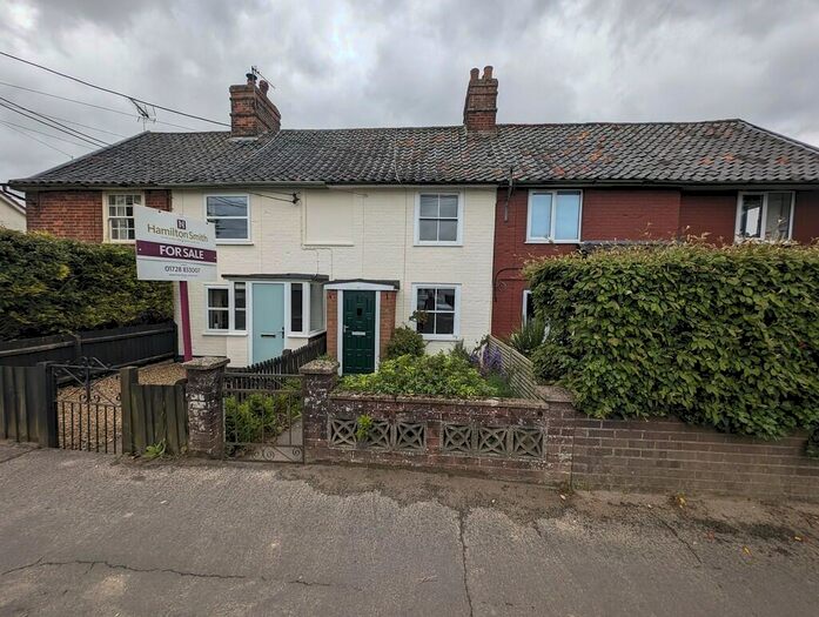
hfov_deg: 110.4
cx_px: 410
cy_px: 308
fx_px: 284
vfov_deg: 94.7
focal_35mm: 12
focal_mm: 2.23
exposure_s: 1/1030
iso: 42
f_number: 1.95
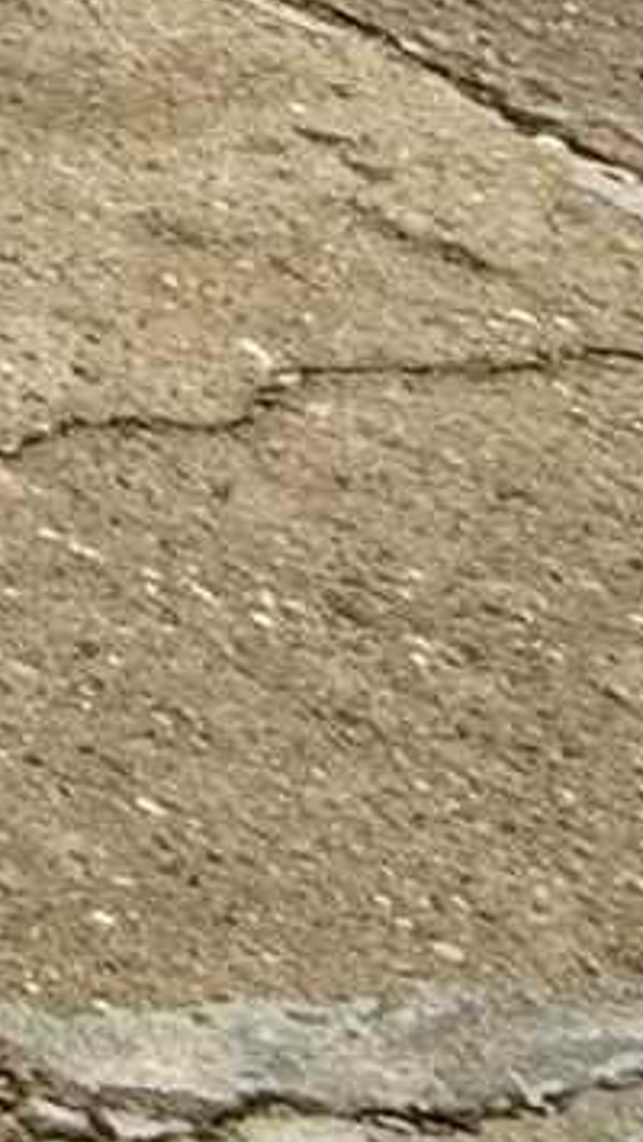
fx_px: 3996
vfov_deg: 12.0
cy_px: -1853
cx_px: -2704
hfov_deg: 5.9
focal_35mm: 132
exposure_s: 1/742
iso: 50
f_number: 2.2
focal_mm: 2.22
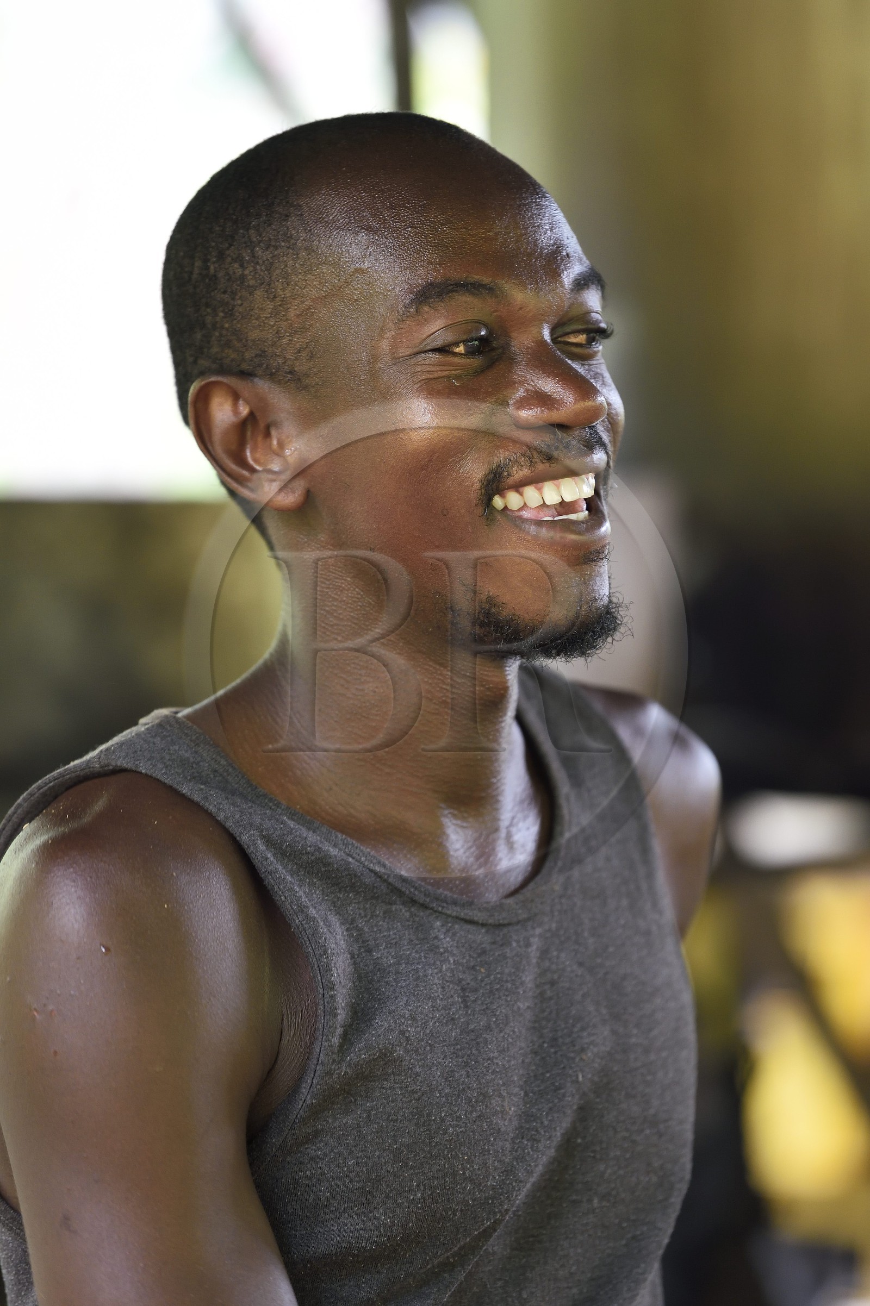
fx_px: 7256
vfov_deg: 10.3
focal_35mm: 200
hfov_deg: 6.9
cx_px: 435
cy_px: 653
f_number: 3.2
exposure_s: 1/100
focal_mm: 200
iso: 1600
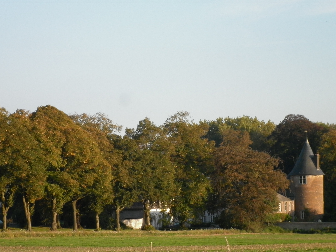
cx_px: 168
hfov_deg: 14.7
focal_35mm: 134
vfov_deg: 11.1
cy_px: 126
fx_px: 1301
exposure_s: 1/320
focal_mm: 20
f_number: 6.2
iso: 200
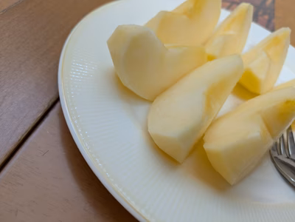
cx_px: 148
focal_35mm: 25
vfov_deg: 54.9
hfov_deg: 69.4
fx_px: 213
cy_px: 111
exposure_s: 1/40
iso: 261
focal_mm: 5.43
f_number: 1.89
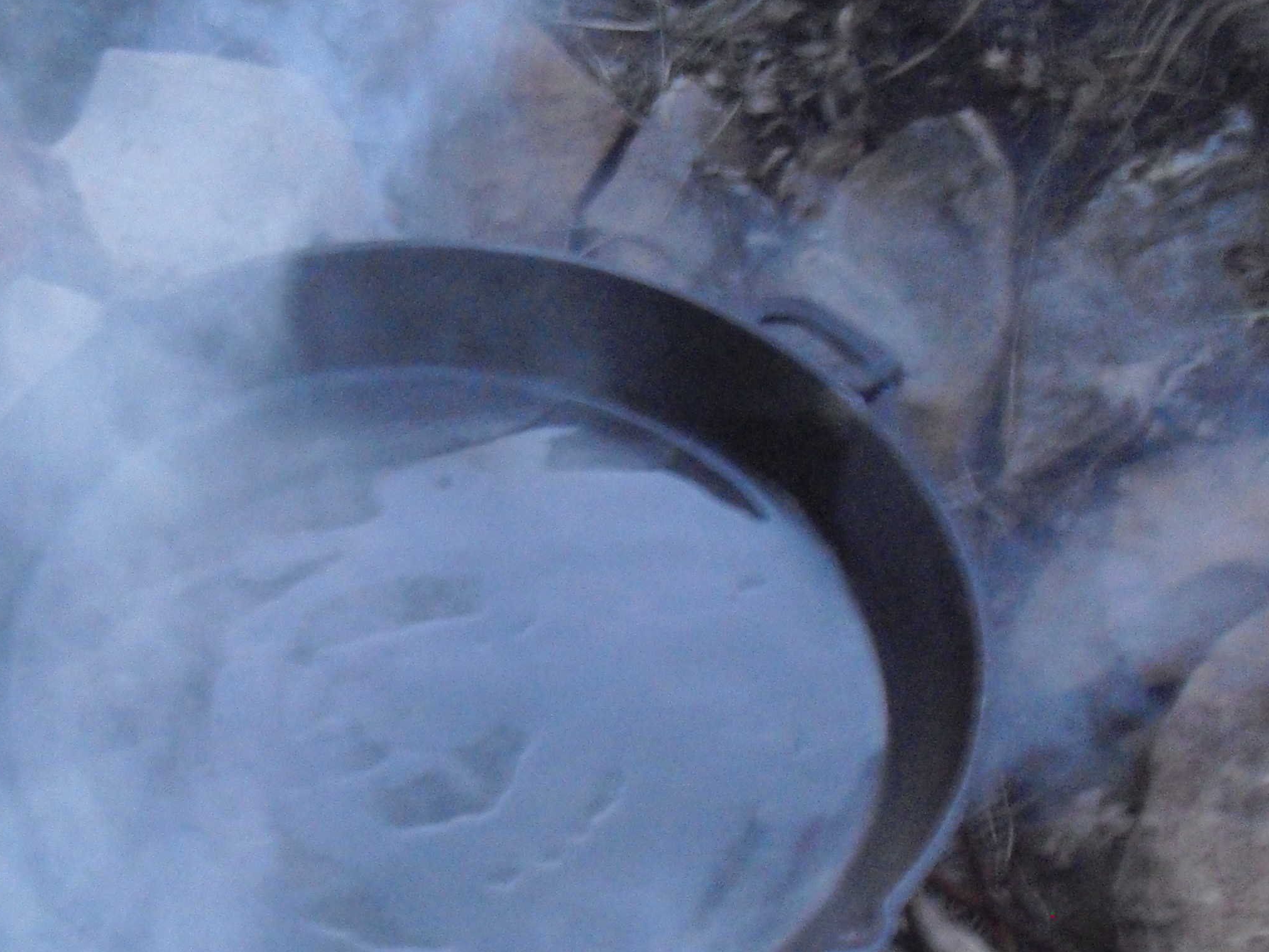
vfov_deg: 22.5
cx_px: 335
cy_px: 586
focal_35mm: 65
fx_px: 2383
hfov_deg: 29.4
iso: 800
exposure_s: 1/10
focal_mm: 6.3
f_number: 3.1
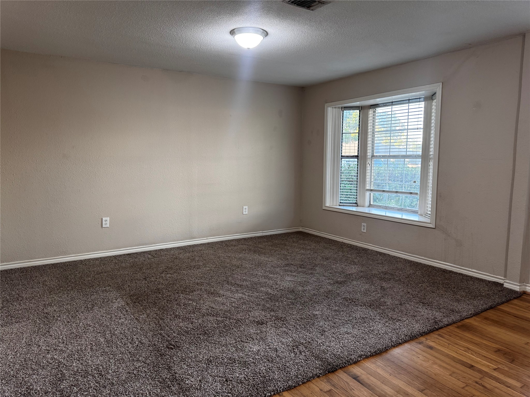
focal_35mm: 24
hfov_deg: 71.6
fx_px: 367
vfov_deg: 56.8
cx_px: 265
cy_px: 198
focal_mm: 6.76
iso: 160
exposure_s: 1/60
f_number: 1.78
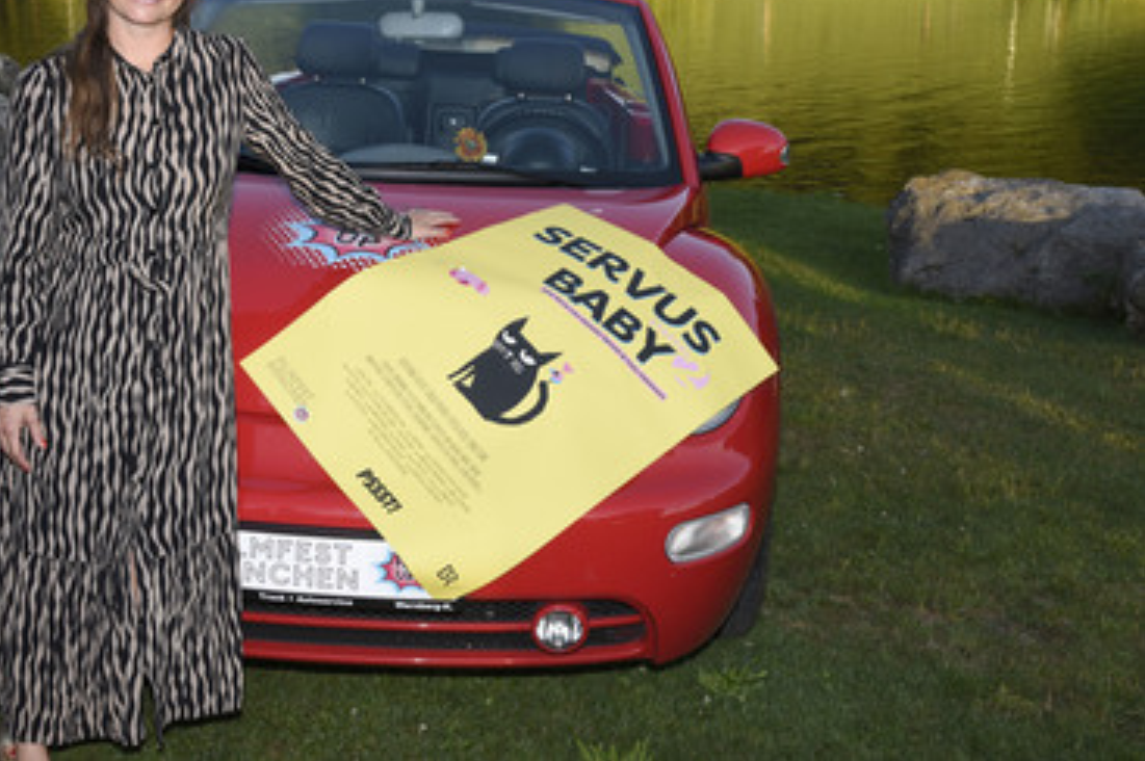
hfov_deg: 45.2
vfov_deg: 31.0
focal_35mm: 43
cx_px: 445
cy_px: 296
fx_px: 1366
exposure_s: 1/160
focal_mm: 35
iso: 500
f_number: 10
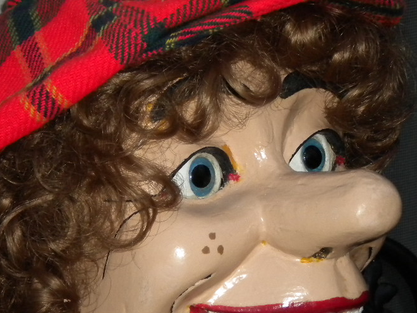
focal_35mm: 163
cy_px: 231
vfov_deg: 9.1
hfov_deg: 12.1
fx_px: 1964
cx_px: 209
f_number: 5.9
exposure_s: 1/60
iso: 400
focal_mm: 18.9
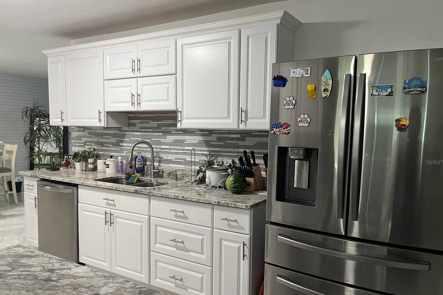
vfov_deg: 46.3
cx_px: 223
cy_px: 162
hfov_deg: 65.5
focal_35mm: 28
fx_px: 345
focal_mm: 5.1
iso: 200
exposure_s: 1/60
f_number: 1.6
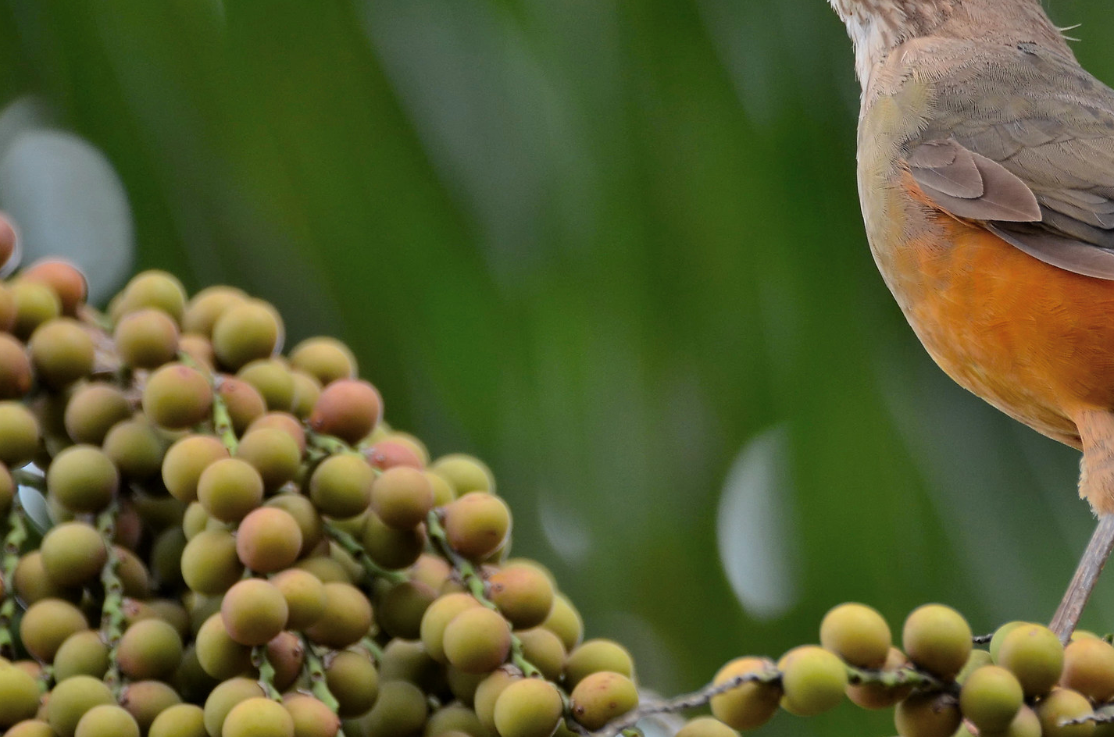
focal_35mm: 1515
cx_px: 741
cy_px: 135
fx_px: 46776
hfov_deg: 1.4
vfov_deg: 0.9
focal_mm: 600
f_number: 6.3
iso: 400
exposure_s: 1/250
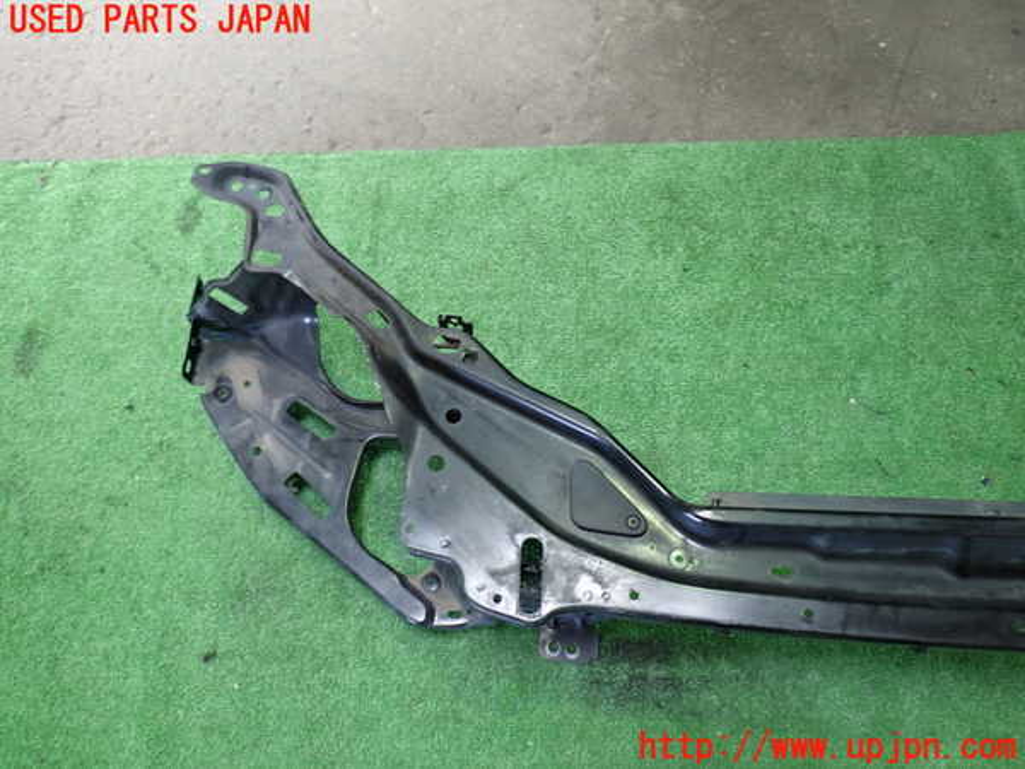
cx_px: 512
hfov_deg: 60.0
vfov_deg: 46.8
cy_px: 384
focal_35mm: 30
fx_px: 888
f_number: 2.3
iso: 200
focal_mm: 5.4
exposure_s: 1/30
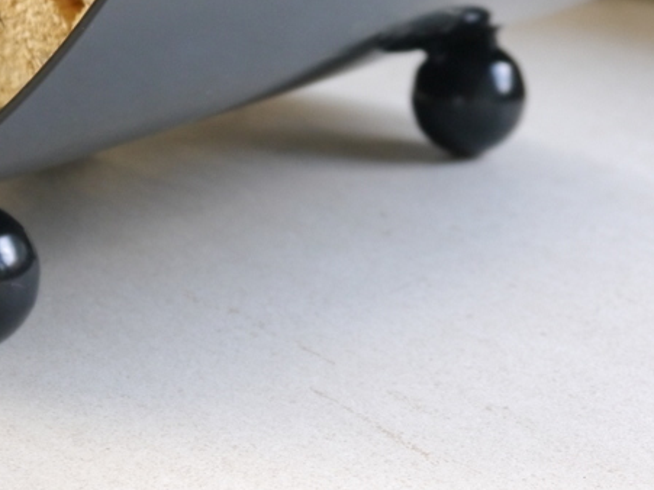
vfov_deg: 9.9
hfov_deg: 13.2
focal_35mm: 149
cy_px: 91
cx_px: 210
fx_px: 2814
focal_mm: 42
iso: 1000
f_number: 5.6
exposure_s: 1/80
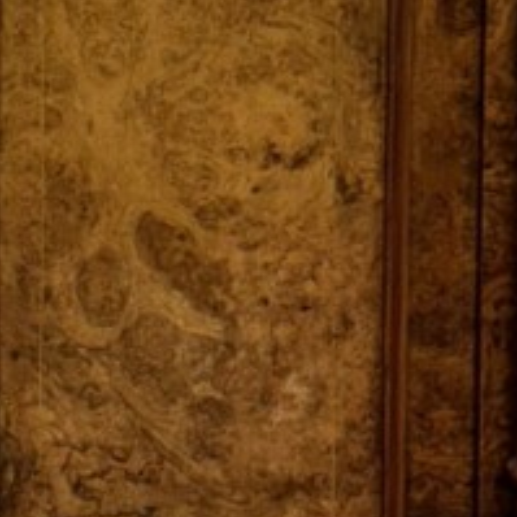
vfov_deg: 13.2
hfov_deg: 13.3
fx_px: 2163
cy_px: -151
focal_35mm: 128
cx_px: -81
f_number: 1.78
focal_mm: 6.76
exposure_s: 1/100
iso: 200
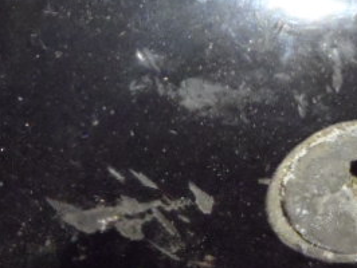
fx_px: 919
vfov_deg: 16.3
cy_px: -3
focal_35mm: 89
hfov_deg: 22.0
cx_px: 170
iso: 1600
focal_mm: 6.64
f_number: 4.7
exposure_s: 1/30
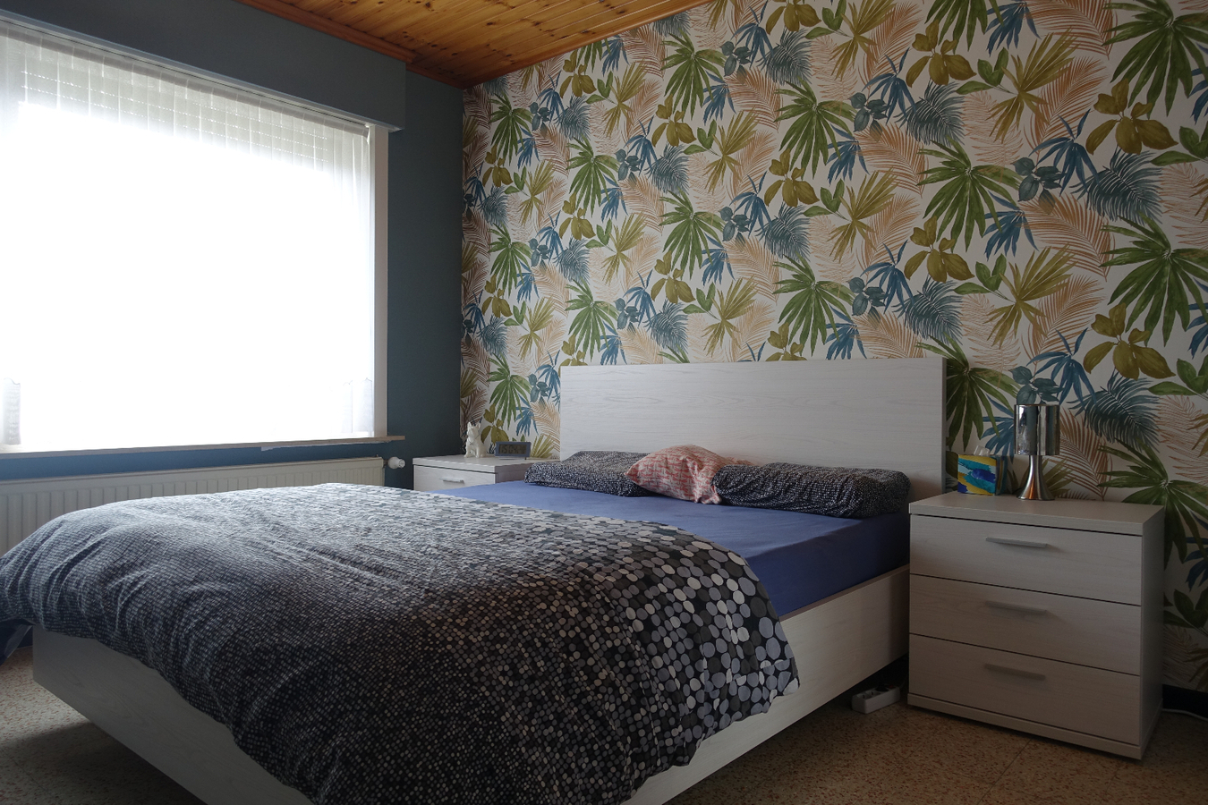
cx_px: 604
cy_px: 402
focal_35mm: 24
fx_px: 805
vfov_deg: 53.1
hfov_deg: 73.7
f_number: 2.8
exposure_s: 1/80
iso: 125
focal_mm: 8.8
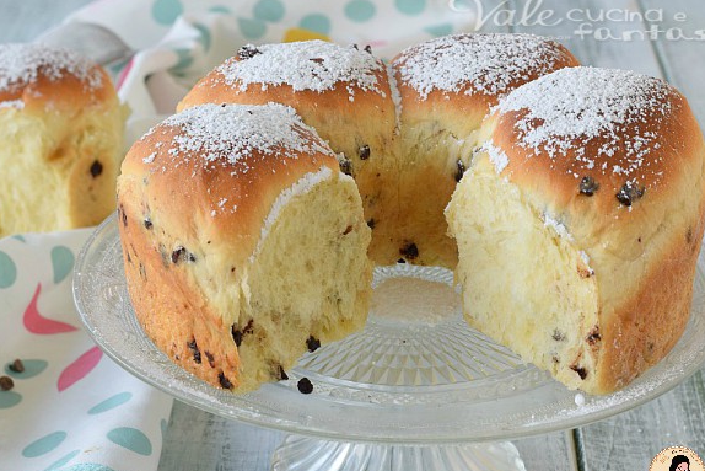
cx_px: 329
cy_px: 273
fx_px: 1841
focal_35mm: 94
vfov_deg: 14.6
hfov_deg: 21.7
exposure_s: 1/80
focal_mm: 50
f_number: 7.1
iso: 200
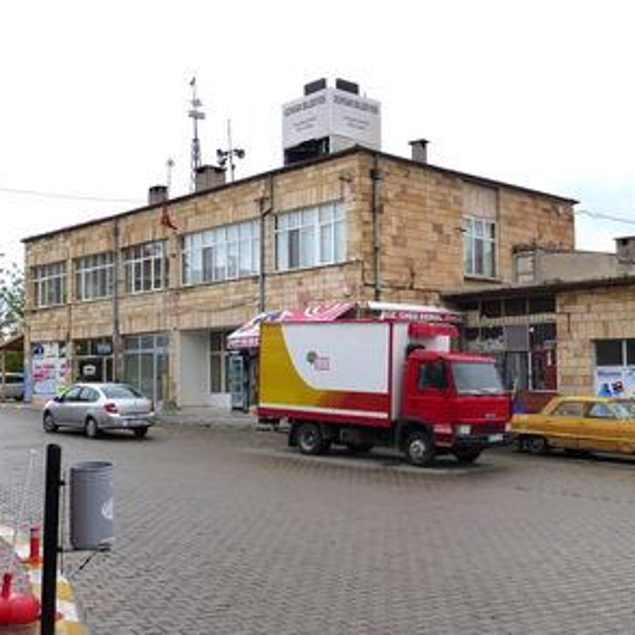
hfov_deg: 40.9
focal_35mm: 41
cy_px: 323
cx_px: 303
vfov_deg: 40.9
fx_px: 851
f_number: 3.7
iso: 160
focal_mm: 6.1
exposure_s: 1/500
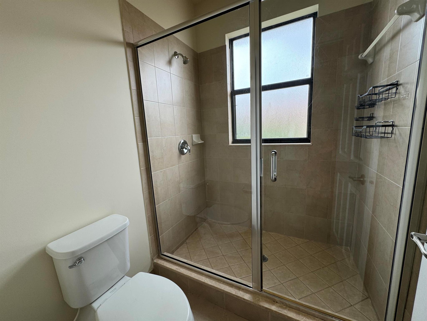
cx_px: 214
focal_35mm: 14
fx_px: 173
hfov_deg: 102.1
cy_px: 160
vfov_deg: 85.7
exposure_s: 1/99
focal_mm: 2.22
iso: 64
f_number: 2.2
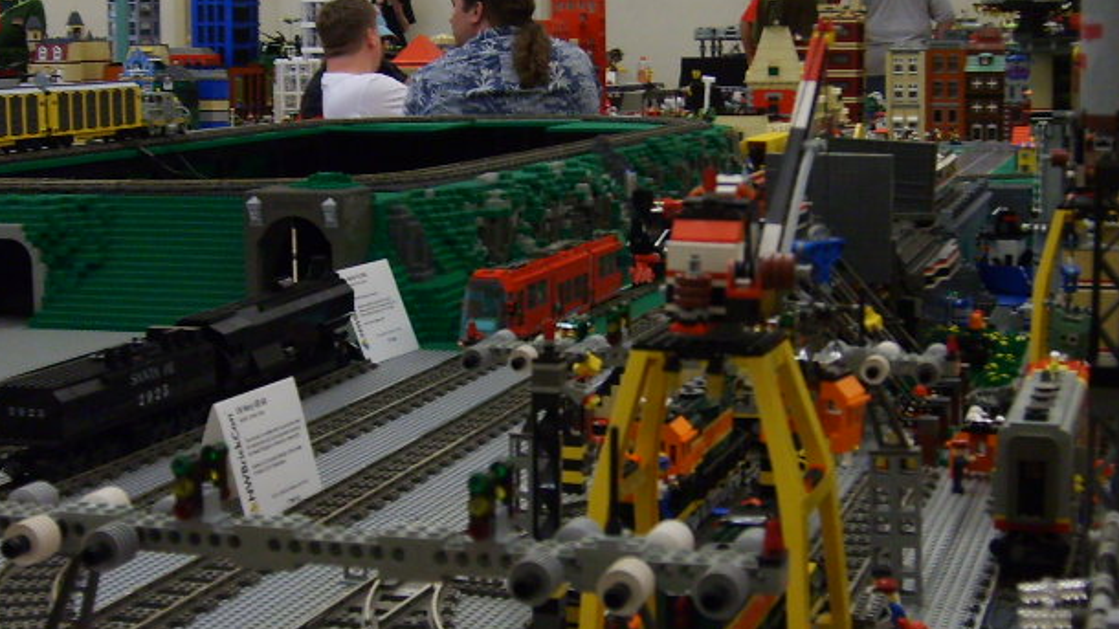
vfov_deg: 18.8
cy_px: 317
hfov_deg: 32.8
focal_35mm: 64
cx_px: 565
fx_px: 1899
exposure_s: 1/30
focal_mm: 5.8
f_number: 2.8
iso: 100
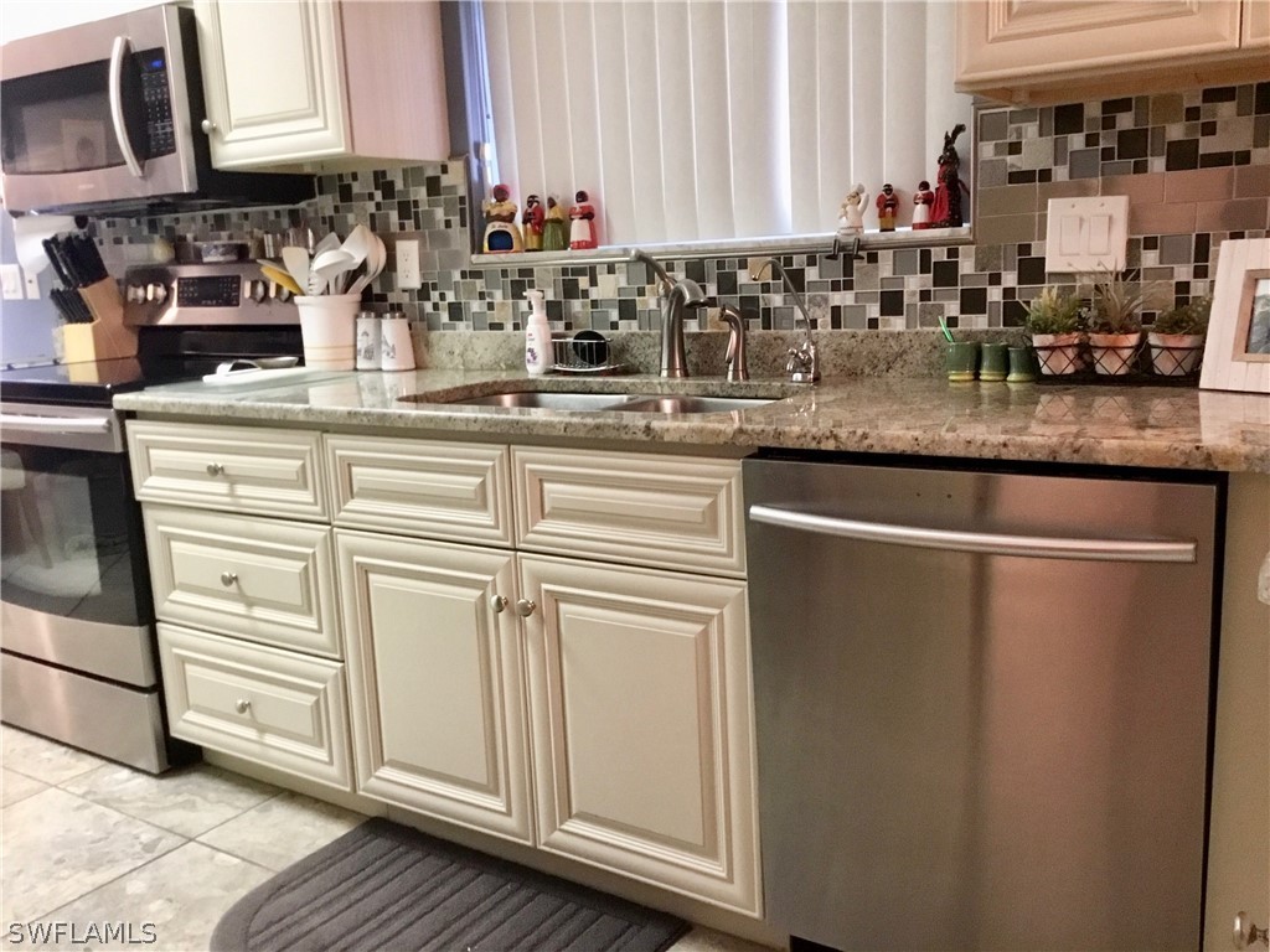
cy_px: 476
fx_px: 1137
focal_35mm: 31
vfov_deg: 45.4
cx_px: 635
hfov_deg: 58.4
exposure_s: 1/15
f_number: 2.4
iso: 200
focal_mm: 3.3
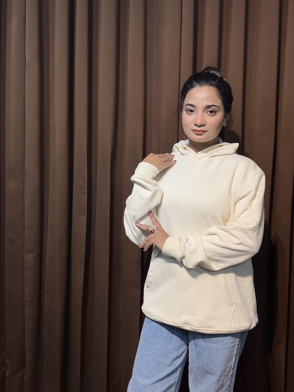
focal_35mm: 52
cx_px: 147
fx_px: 589
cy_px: 196
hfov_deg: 28.0
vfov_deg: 36.8
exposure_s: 1/100
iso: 25
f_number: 1.6
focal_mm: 5.96
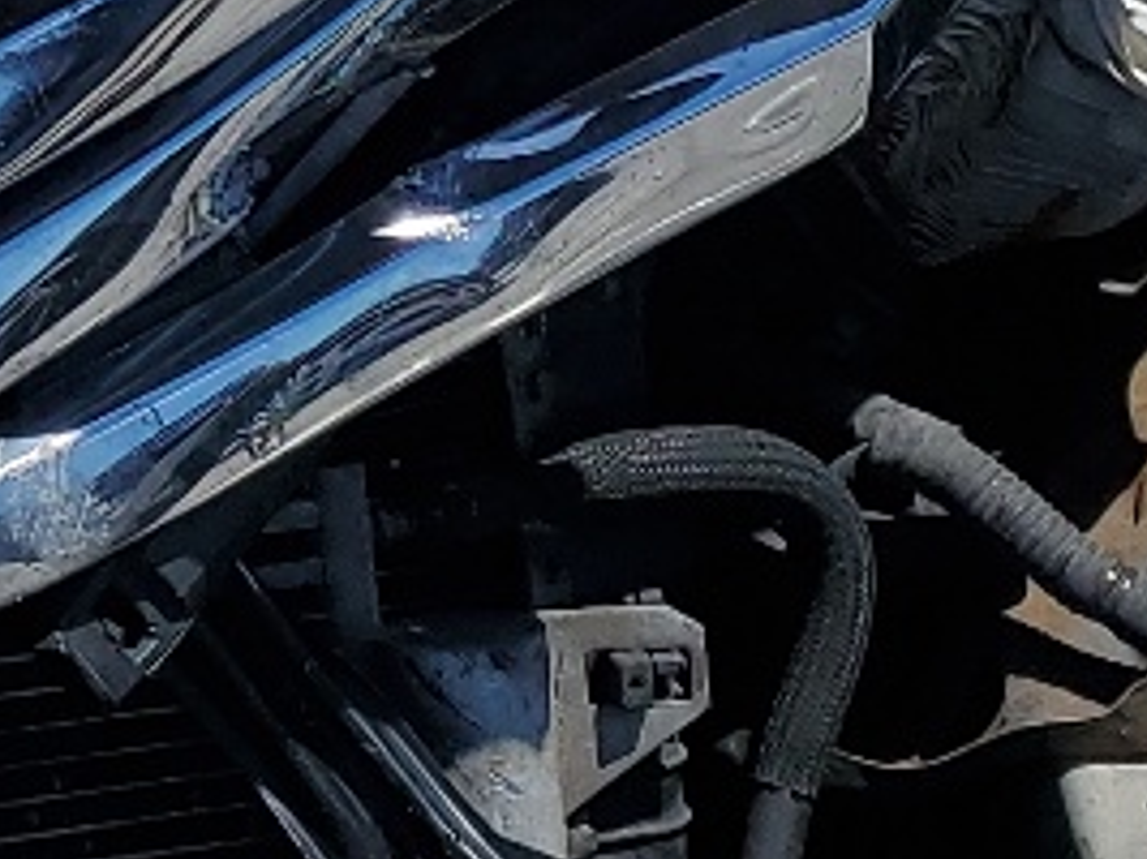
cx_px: -447
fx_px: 5167
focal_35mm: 156
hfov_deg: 12.2
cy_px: 69
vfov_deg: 9.5
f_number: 1.5
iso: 50
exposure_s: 1/10000
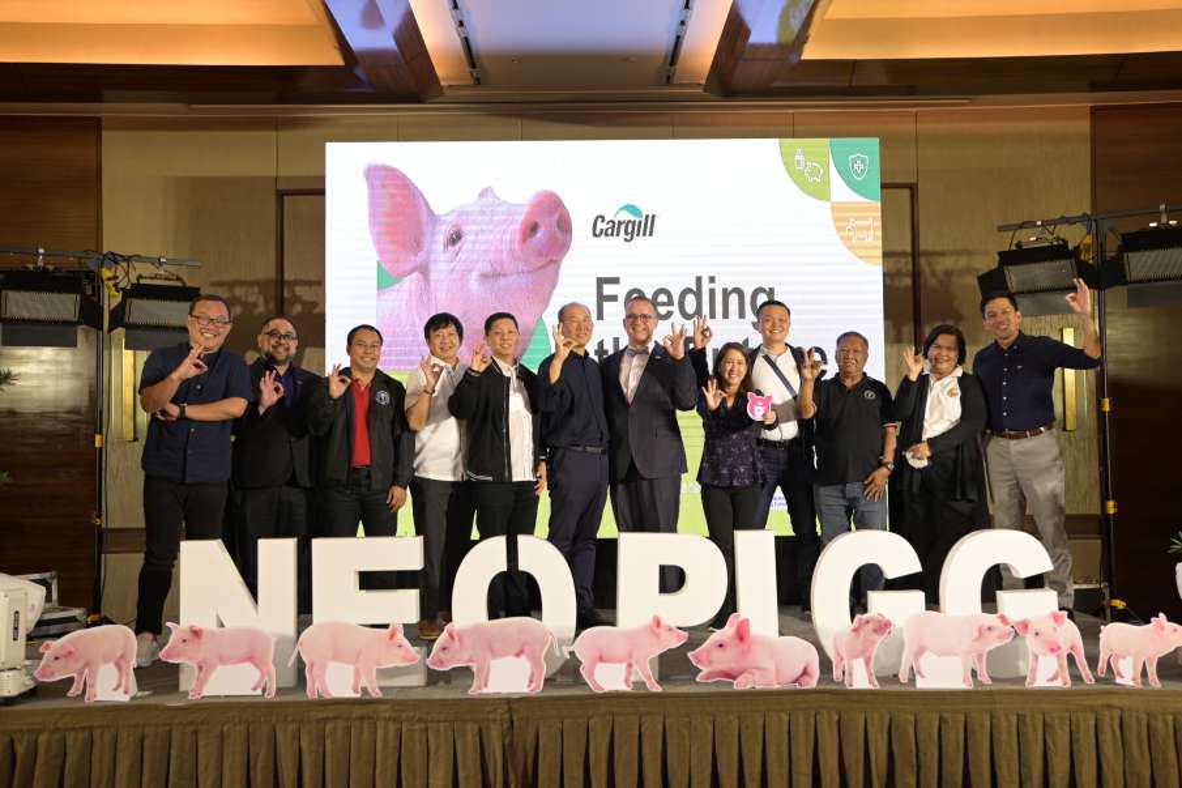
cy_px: 394
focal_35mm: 35
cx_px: 591
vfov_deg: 37.8
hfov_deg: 54.4
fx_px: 1149
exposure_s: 1/200
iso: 500
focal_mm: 35
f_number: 2.5
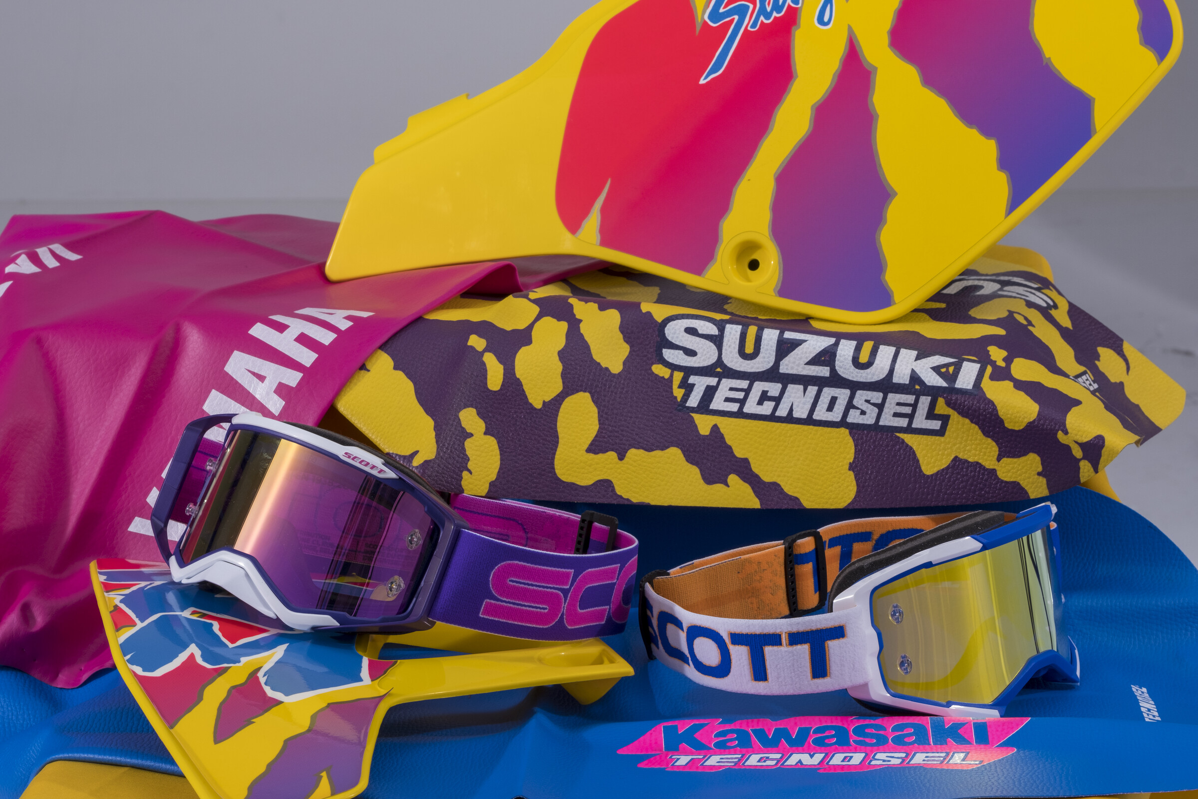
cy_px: 400
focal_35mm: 120
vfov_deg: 11.4
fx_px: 3993
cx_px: 599
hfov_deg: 17.1
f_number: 13
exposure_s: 1/125
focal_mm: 80
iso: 250
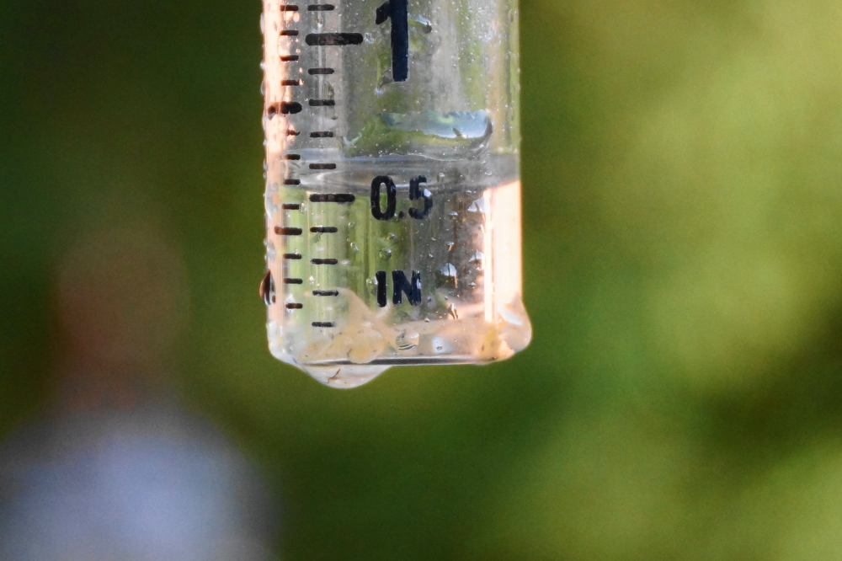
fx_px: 2630
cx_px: 421
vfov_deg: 12.2
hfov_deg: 18.2
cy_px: 280
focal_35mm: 112
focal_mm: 75
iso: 1000
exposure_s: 1/125
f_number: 5
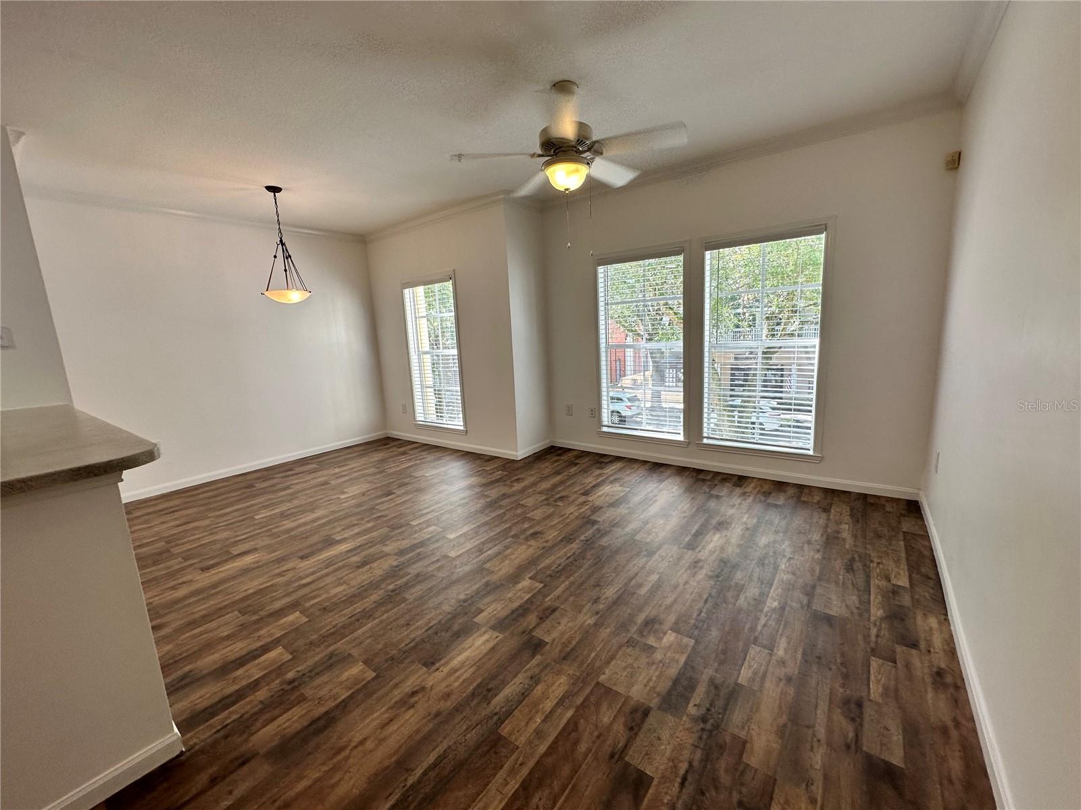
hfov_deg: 102.1
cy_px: 405
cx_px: 540
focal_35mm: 14
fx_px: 437
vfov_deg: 85.7
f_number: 2.2
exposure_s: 1/120
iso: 64
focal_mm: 2.22
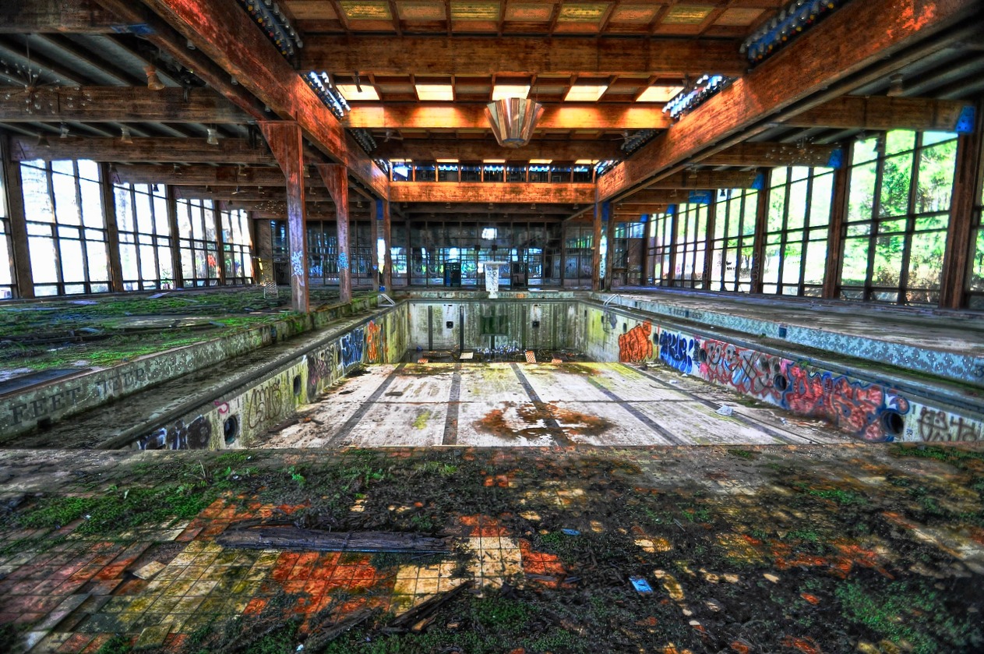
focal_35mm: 15
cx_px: 492
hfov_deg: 100.5
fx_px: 410
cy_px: 327
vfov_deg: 77.2
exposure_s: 1/80
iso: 1250
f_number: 4.5
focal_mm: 10
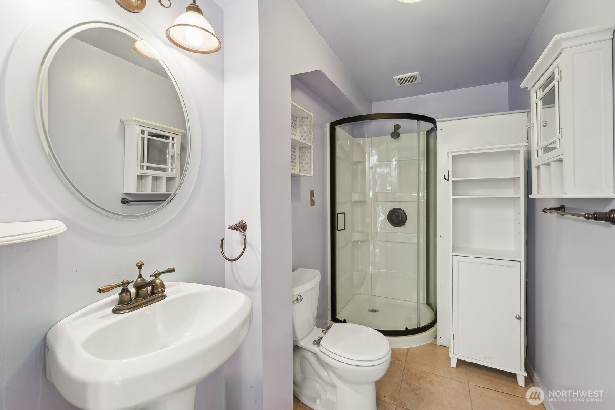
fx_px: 239
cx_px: 308
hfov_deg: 104.3
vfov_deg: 81.2
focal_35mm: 14
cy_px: 205
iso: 200
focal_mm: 14
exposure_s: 1/5
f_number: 8
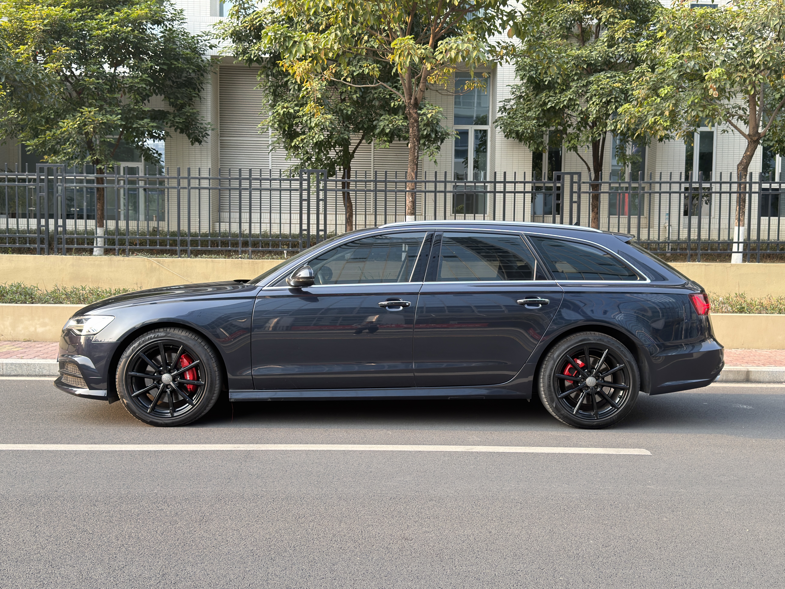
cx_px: 392
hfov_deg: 49.0
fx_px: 862
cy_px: 294
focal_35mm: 38
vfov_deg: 37.7
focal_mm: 6.76
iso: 80
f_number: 1.78
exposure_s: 1/267
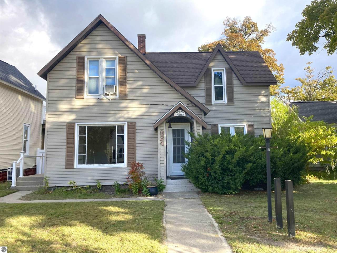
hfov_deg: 63.4
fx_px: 273
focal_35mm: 28
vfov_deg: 49.7
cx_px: 168
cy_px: 126
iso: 20
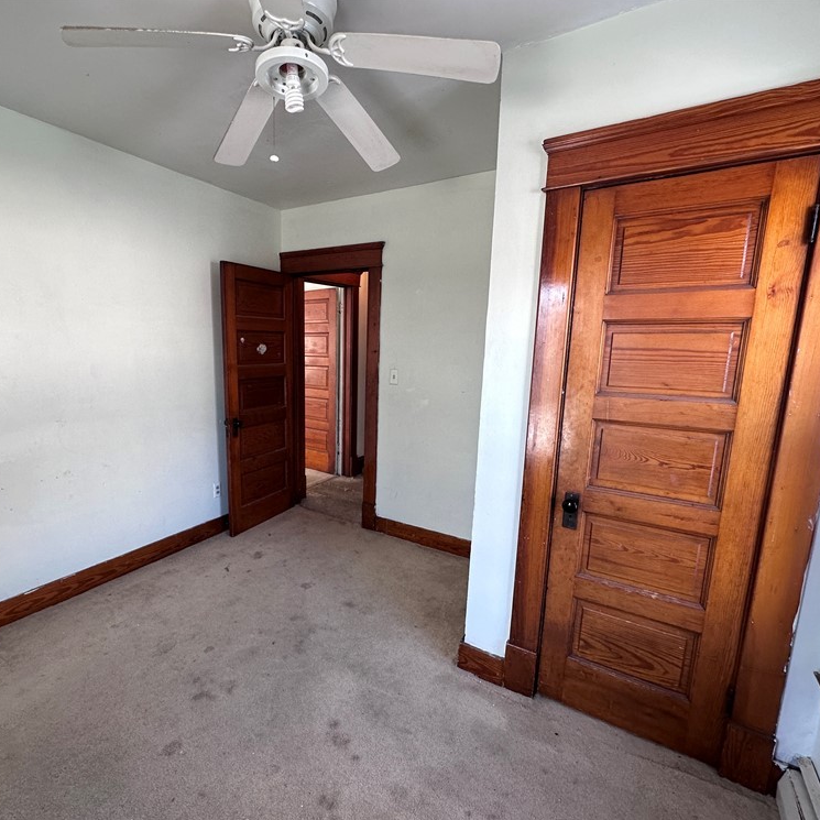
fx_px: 456
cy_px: 418
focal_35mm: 17
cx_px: 353
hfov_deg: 83.5
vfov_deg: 84.0
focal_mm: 2.22
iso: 160
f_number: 2.2
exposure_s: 1/120
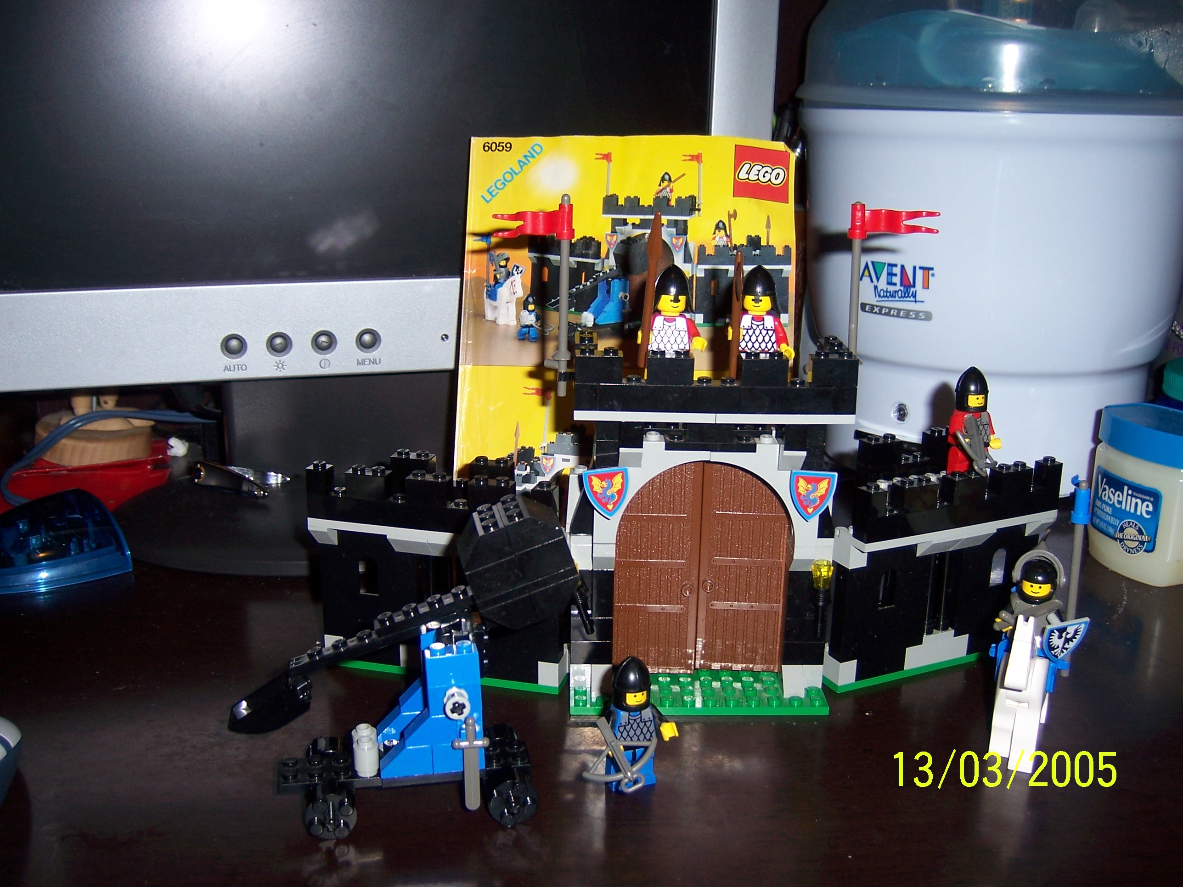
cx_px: 592
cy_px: 444
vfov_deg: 39.7
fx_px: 1230
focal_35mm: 36
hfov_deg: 51.4
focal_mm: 6.2
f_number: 2.8
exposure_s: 1/60
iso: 80
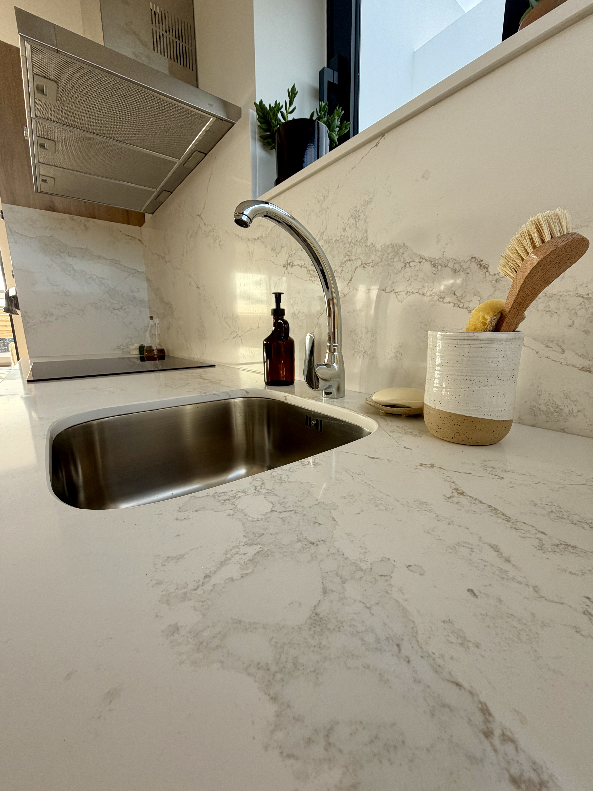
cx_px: 296
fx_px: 320
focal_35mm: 14
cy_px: 396
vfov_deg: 102.1
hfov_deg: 85.7
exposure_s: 1/121
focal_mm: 2.22
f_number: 2.2
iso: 64
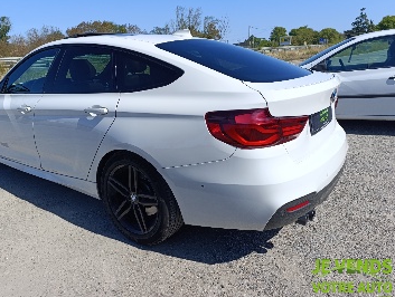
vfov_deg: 51.3
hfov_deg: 64.9
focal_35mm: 27
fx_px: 309
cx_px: 167
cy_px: 127
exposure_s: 1/784
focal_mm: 6.14
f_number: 1.6
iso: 50
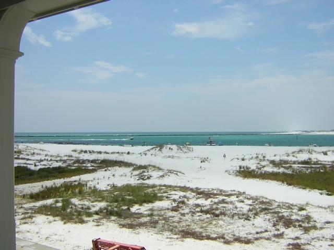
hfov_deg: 51.4
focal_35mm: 36
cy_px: 125
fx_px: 347
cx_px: 167
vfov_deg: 39.7
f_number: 5.2
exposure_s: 1/607
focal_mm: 4.7
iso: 100
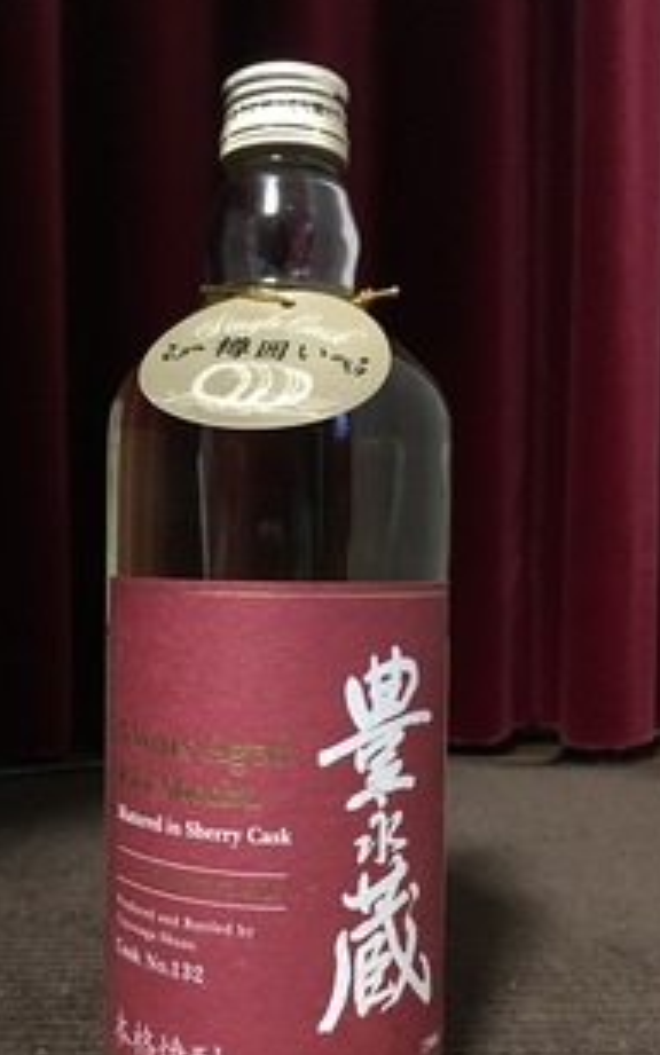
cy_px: 595
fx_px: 1036
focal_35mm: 36
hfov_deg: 35.2
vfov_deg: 53.8
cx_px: 265
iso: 320
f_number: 2.2
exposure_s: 1/15
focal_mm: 4.15
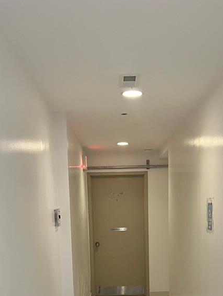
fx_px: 403
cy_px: 260
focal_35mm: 47
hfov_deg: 30.9
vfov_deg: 38.0
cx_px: 125
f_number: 1.5
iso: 250
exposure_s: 1/60
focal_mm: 5.7
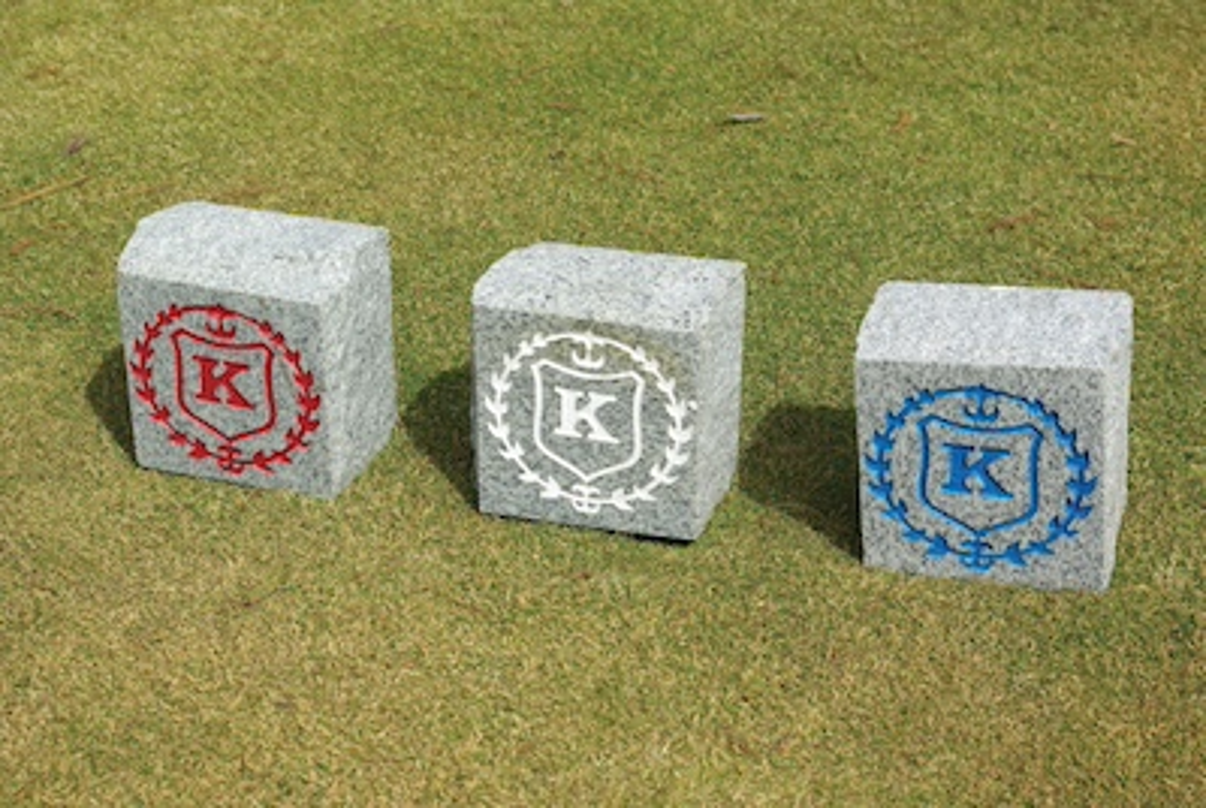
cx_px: 603
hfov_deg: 29.8
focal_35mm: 68
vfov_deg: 20.2
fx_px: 2265
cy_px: 404
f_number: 9.5
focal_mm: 45
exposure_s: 1/350
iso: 200
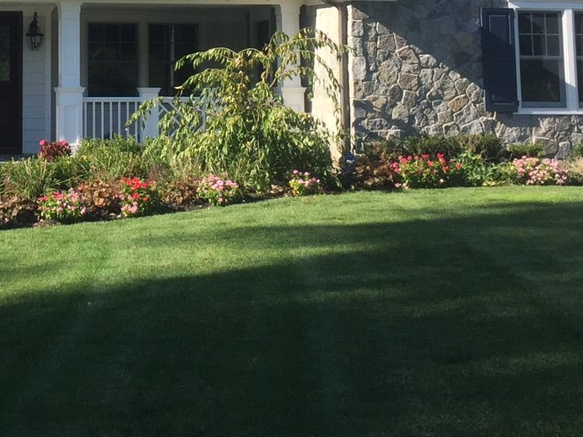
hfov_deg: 22.1
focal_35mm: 86
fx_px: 1448
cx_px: 30
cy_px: -84
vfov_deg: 16.5
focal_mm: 4.15
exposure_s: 1/842
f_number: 2.2
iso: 32
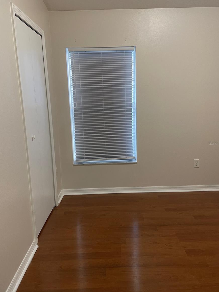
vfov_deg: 65.3
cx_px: 113
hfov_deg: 51.3
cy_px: 143
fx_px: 228
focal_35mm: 27
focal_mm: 4.2
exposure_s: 1/60
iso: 250
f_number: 1.6
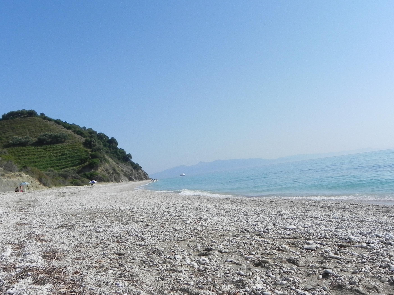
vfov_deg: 53.1
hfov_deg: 67.3
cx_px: 197
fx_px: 296
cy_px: 148
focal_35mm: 26
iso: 160
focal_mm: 4.6
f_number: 8
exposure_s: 1/495
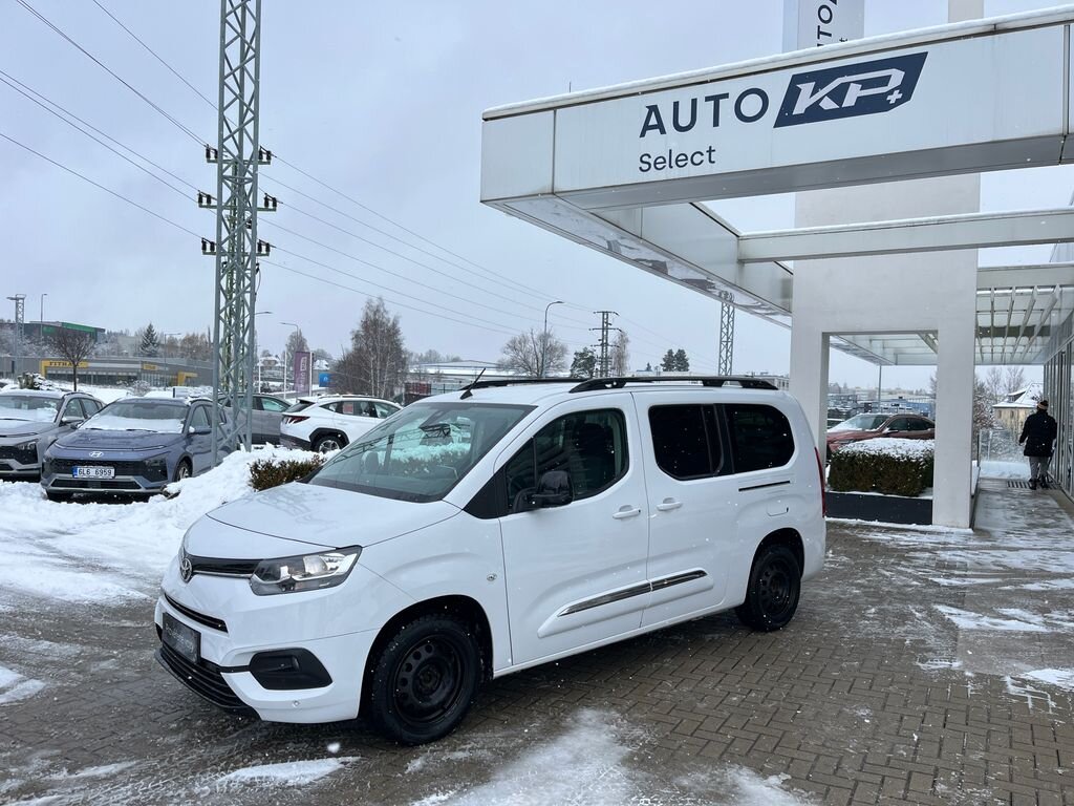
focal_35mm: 26
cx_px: 537
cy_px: 403
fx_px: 807
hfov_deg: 67.3
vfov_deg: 53.1
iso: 50
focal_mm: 5.1
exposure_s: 1/657
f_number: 1.6
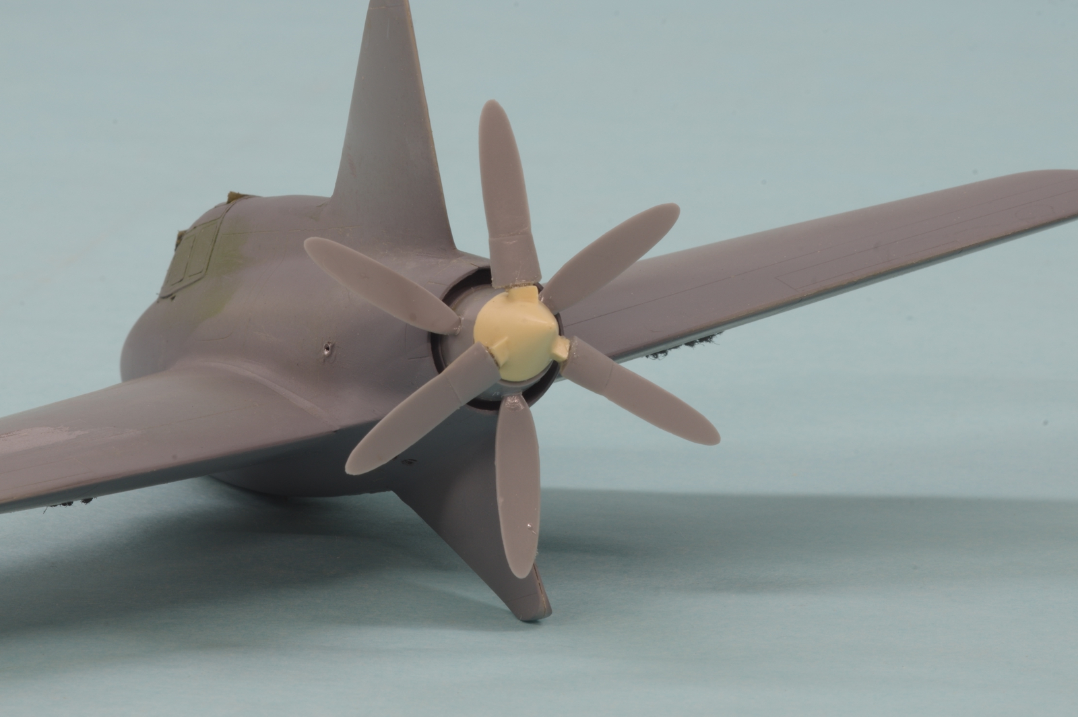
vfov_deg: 9.1
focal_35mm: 150
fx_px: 4488
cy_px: 358
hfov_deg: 13.7
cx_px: 539
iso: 100
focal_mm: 100
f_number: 22
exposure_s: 2.5
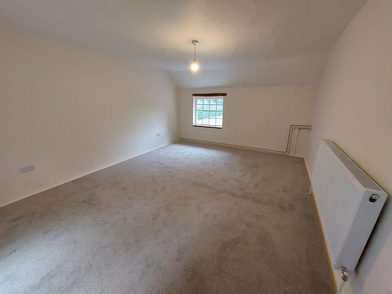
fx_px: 147
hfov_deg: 106.2
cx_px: 196
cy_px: 147
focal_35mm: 13
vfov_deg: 89.9
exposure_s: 1/50
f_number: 2.2
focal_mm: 1.74
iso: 250
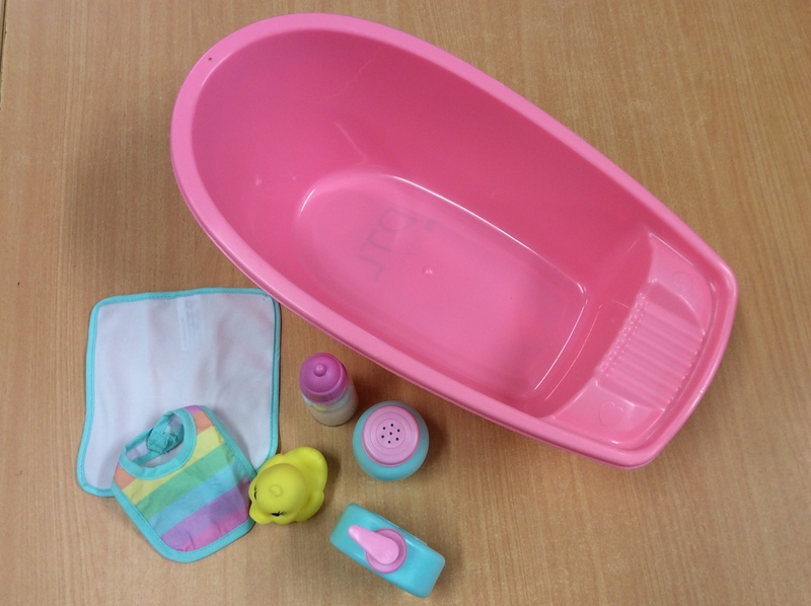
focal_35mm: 32
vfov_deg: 44.1
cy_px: 303
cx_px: 406
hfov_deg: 56.9
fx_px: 749
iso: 40
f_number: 2.4
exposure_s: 1/25
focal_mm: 3.3
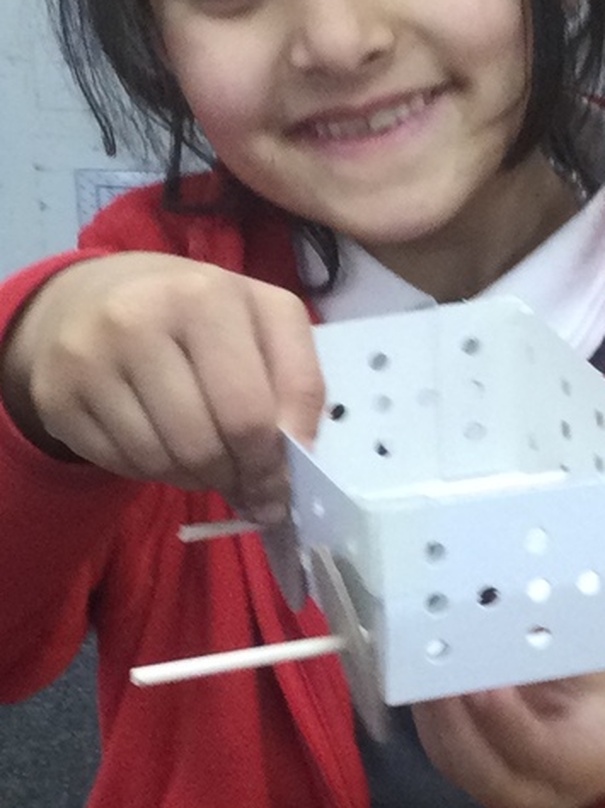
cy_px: 619
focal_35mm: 134
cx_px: 464
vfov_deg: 14.7
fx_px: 3125
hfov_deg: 11.0
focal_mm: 3.3
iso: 64
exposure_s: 1/33
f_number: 2.4
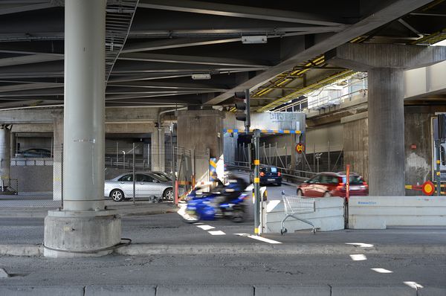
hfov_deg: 39.7
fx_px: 618
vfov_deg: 26.9
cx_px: 223
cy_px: 148
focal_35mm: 50
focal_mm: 50
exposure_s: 1/25
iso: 200
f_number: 6.3
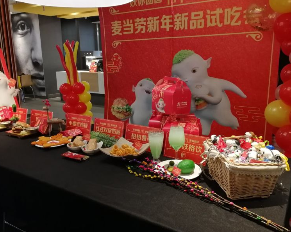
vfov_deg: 50.0
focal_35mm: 29
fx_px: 250
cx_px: 149
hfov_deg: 60.4
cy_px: 117
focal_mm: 3.95
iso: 400
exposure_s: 1/25
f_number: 2.2
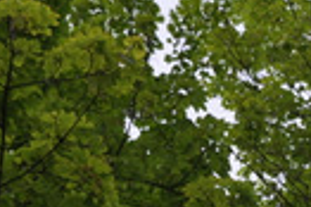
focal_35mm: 137
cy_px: 458
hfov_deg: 14.6
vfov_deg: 9.2
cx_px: 358
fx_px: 1182
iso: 400
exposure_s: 1/1000
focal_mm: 20
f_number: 4
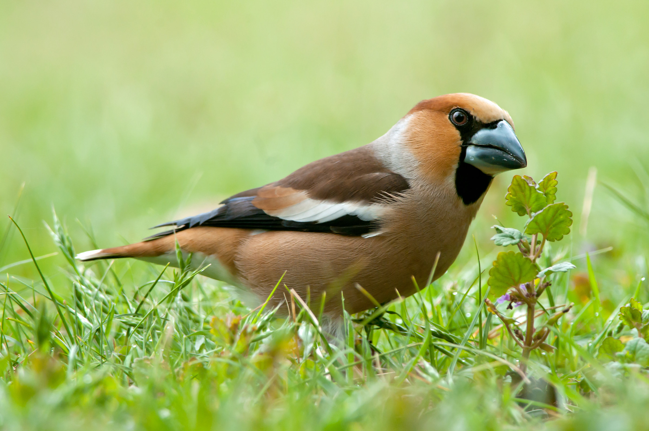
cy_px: 216
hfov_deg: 2.8
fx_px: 13504
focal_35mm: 750
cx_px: 324
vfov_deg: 1.8
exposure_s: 1/100
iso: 400
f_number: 8
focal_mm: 500
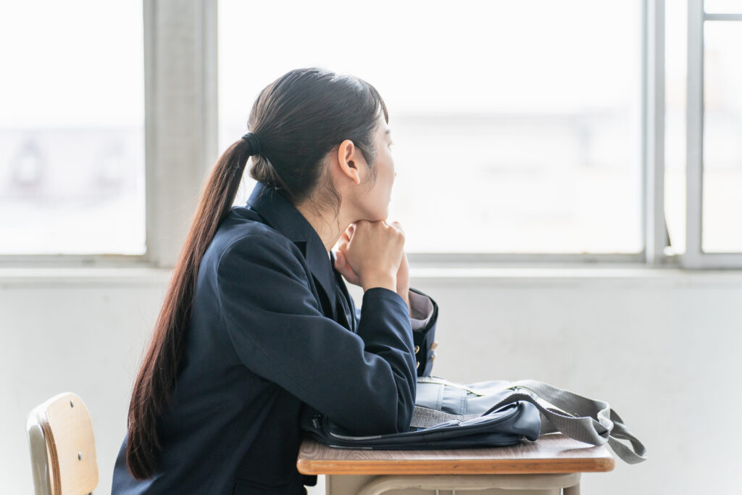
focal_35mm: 90
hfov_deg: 22.6
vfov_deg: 15.2
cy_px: 248
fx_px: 1855
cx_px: 371
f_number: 2.8
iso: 500
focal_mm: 90
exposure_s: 1/500
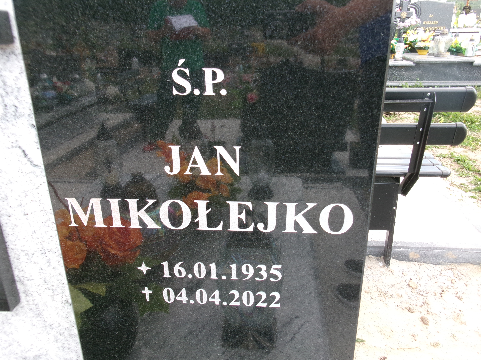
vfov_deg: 49.7
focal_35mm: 28
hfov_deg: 63.4
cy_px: 180
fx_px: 389
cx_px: 240
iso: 100
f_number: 3.9
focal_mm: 5.1
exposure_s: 1/125
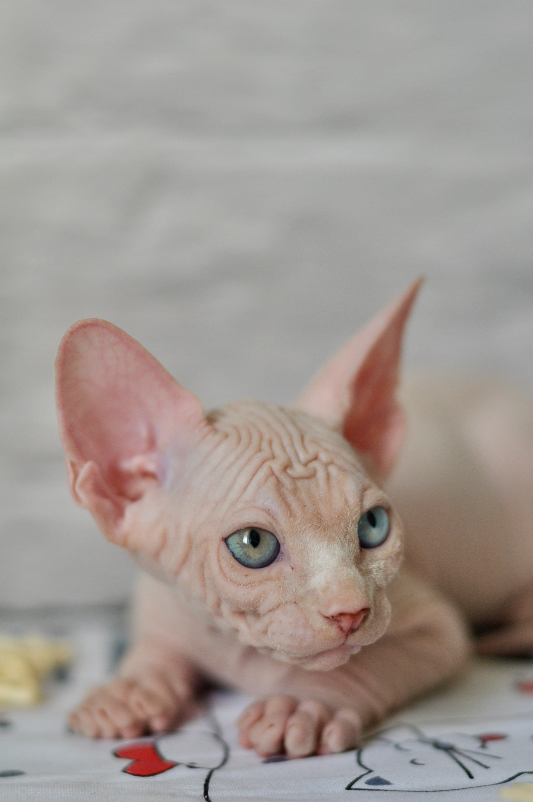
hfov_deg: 18.1
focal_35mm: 75
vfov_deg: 27.0
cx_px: 266
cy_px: 401
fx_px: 1670
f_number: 2.2
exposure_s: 1/500
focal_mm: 50
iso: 500
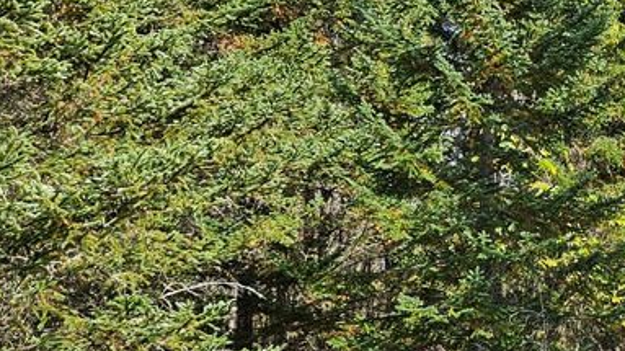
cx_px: 741
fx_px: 1110
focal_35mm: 67
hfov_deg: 27.8
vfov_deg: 17.6
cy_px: 18
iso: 25
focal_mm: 5.4
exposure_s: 1/825
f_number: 1.8
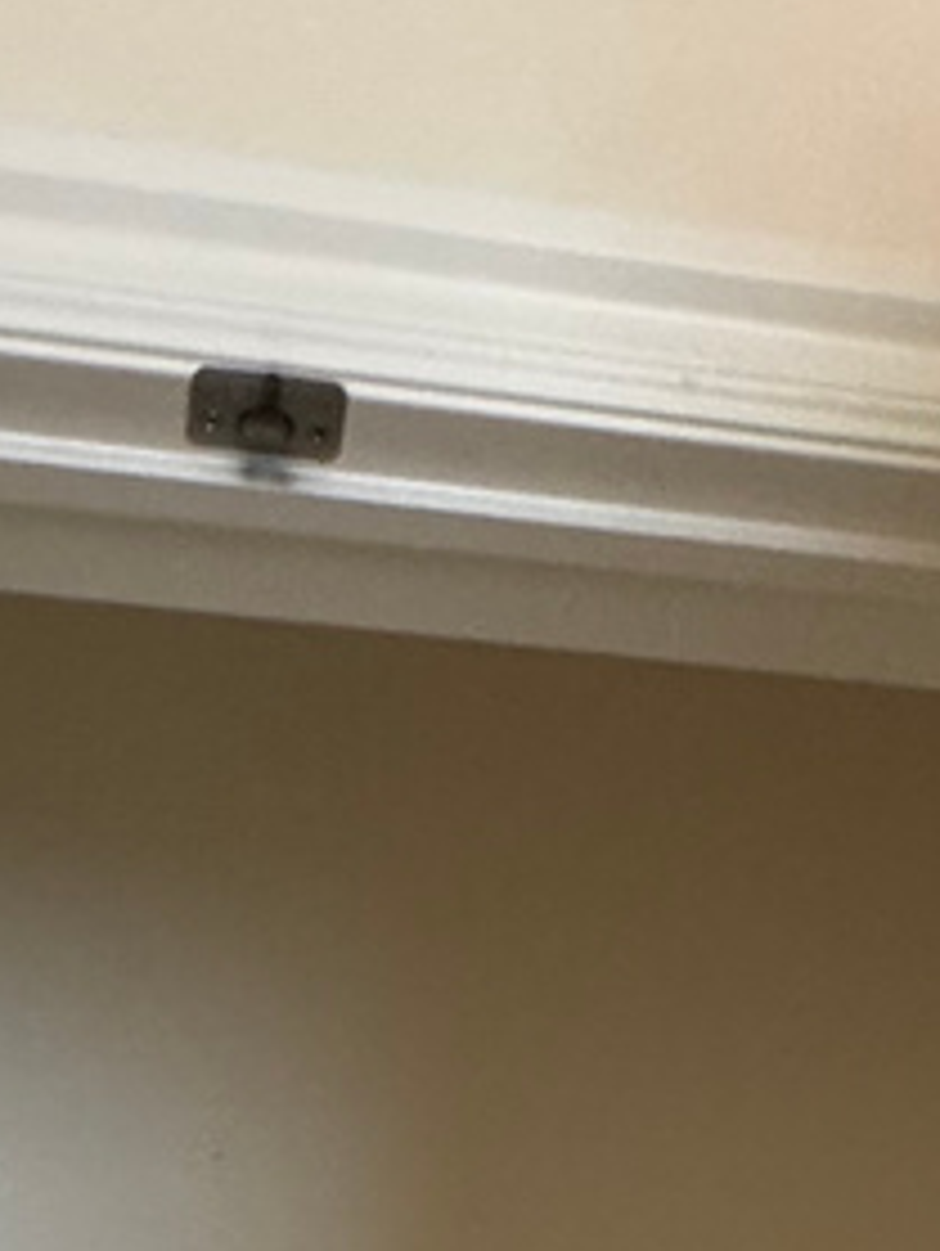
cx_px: 486
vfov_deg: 19.9
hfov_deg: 25.3
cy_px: 2421
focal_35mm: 58
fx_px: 2097
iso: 250
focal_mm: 2.22
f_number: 2.2
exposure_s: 1/60
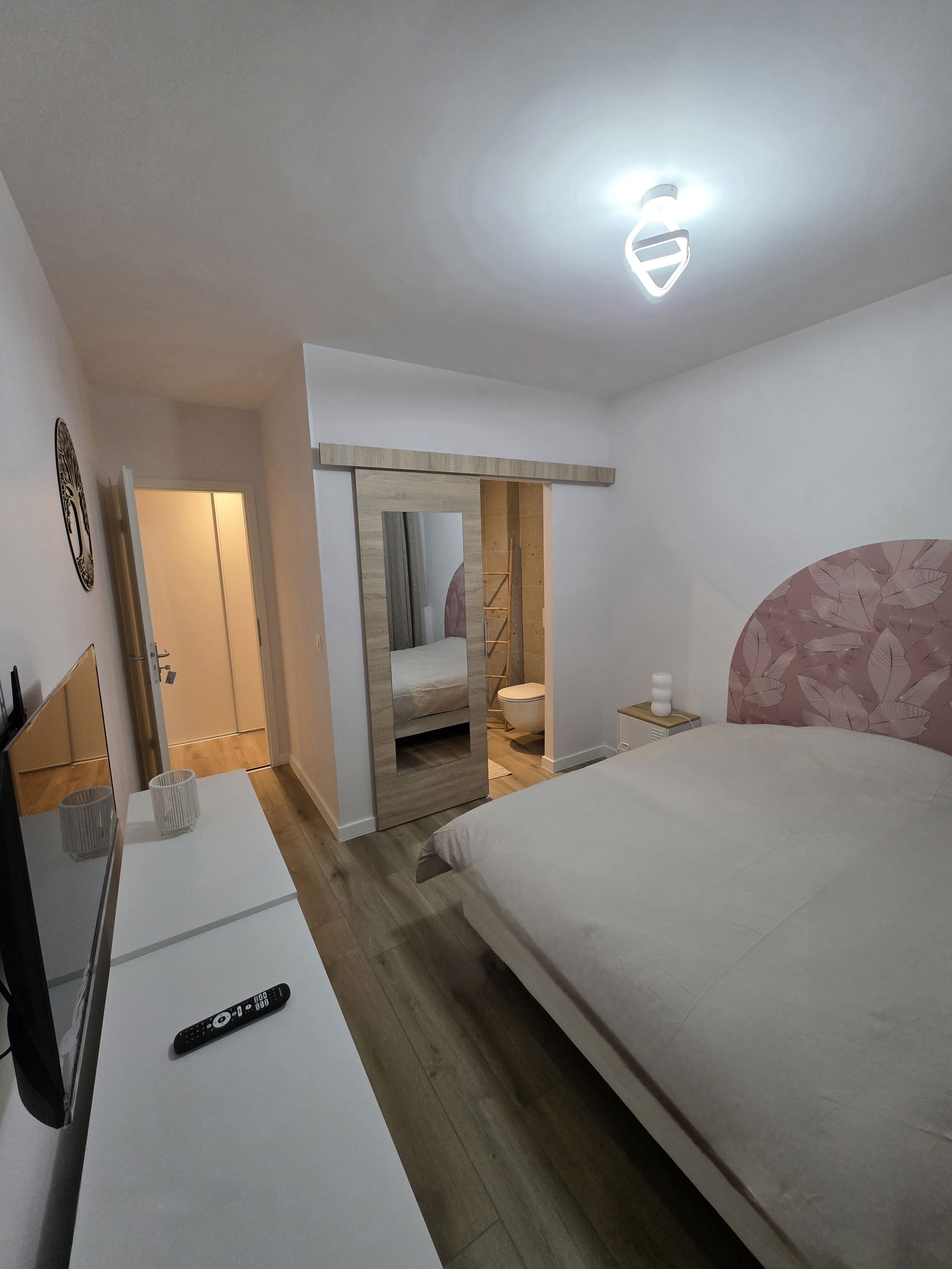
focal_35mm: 13
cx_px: 476
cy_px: 634
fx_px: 477
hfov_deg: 89.9
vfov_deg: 106.2
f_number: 1.9
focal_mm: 2.2
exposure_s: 1/101
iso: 250
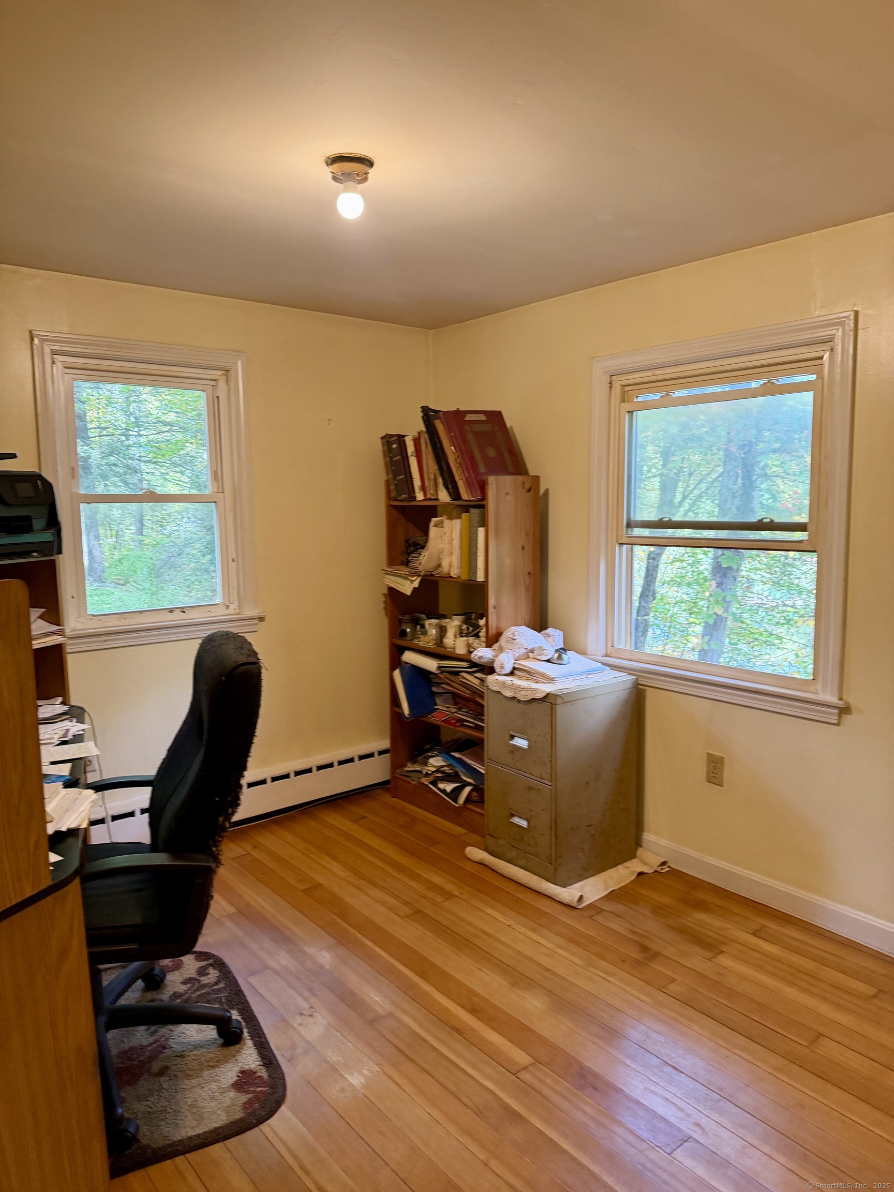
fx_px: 826
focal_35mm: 24
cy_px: 596
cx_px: 447
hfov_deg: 56.8
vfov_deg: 71.6
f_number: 1.78
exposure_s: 1/60
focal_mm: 6.76
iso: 250
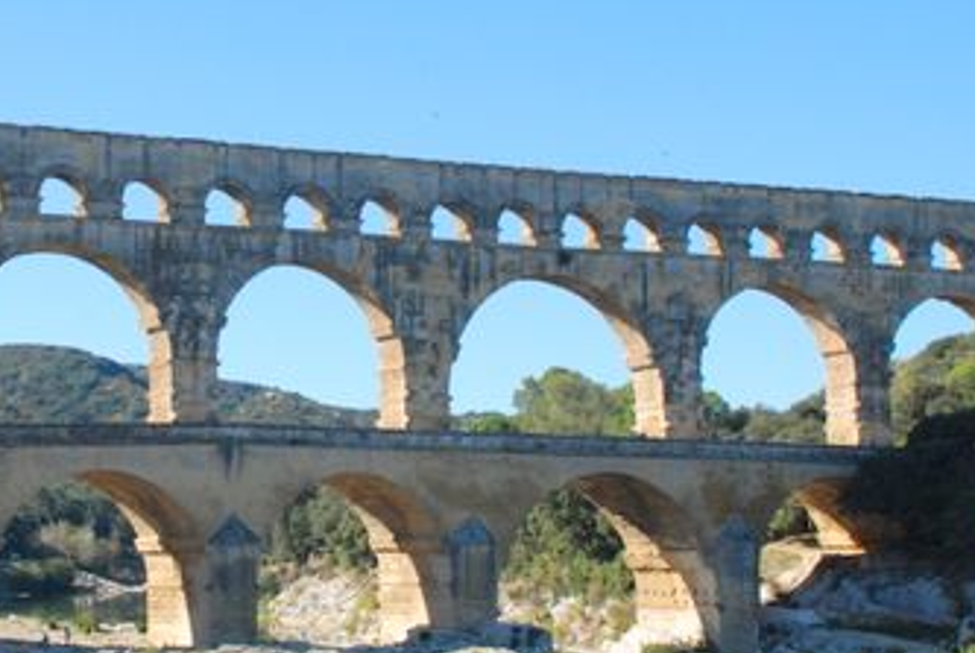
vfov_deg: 18.2
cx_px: 252
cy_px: 291
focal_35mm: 75
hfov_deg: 26.6
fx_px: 2034
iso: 800
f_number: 4.5
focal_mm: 26
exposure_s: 1/2500
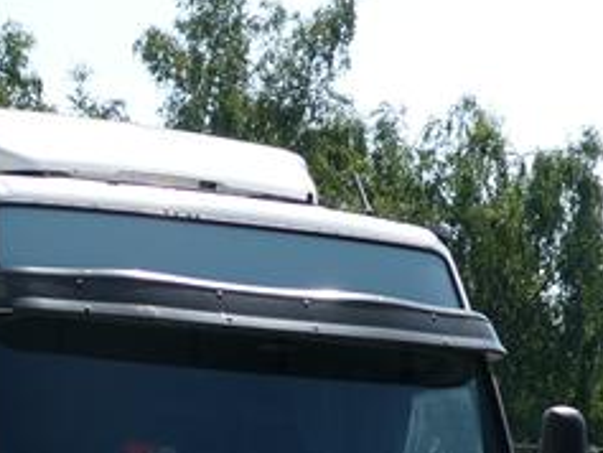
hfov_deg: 9.5
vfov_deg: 7.1
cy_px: 624
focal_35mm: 206
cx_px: 13
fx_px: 3590
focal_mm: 10.9
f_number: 4.3
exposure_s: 1/400
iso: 80
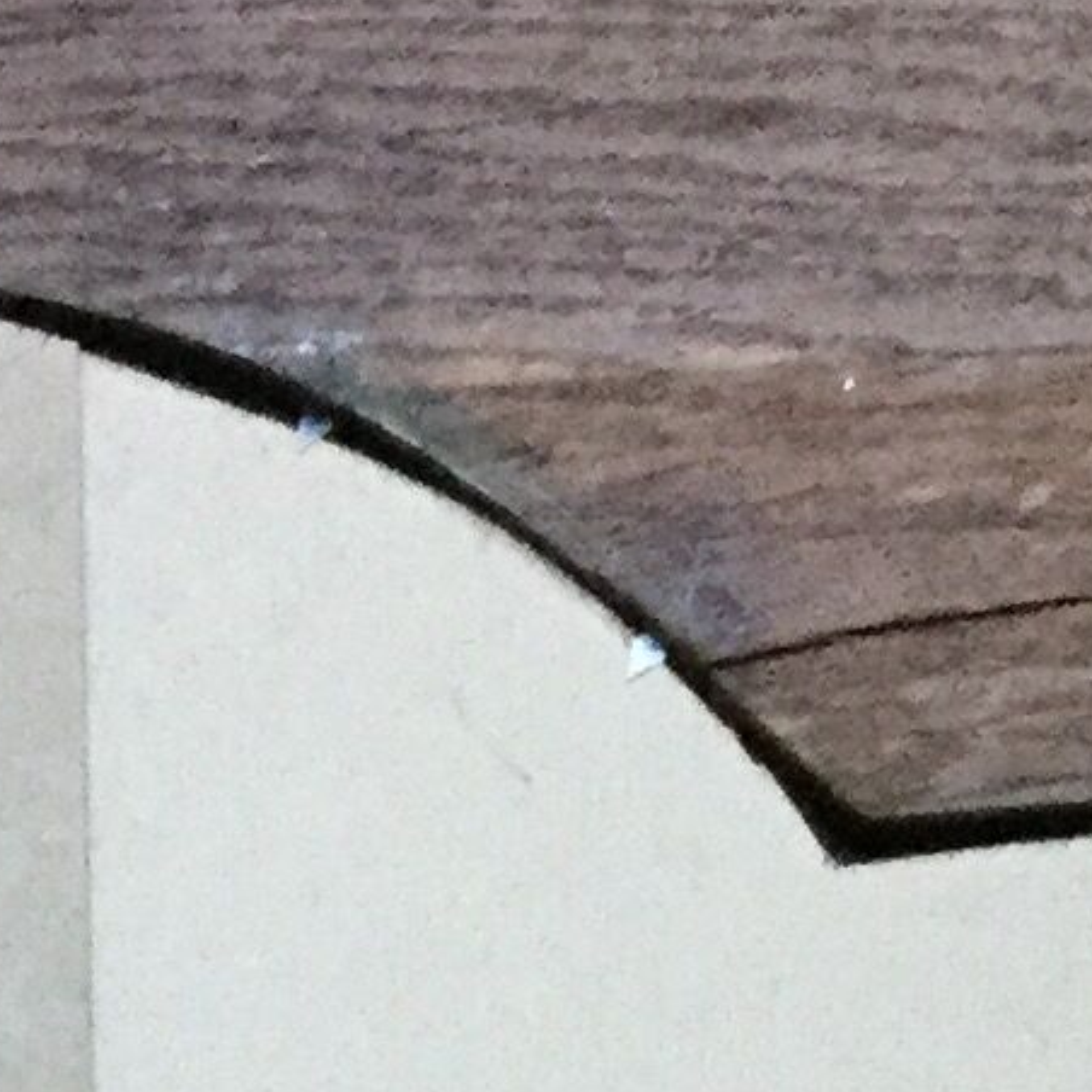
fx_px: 7067
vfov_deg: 8.3
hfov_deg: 8.5
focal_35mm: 198
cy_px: 2397
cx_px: -925
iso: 200
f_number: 2.4
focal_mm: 3.3
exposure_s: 1/20
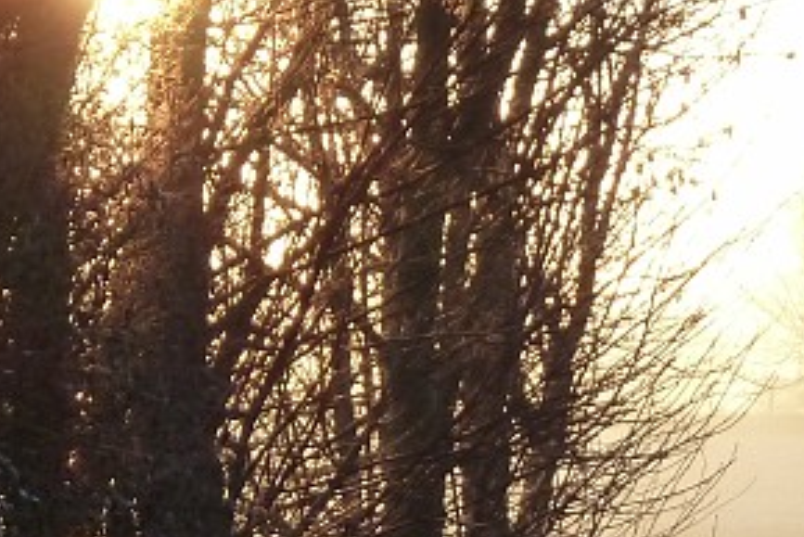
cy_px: 701
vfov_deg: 2.9
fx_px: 10546
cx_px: 1291
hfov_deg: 4.3
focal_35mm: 472
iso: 250
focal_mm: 21
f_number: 4.4
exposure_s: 1/250
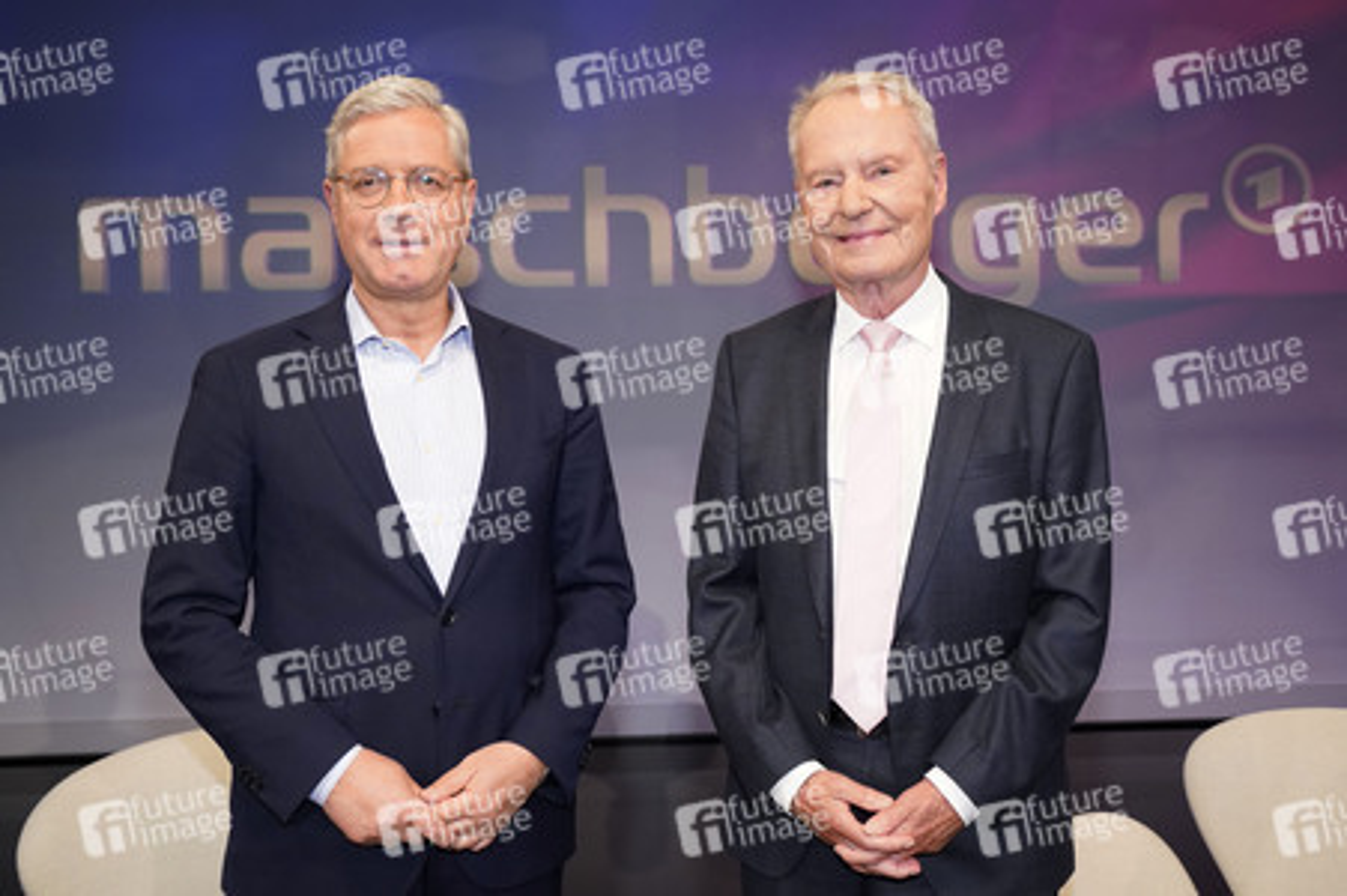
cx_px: 674
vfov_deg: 41.1
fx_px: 1196
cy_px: 448
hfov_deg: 58.8
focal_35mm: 32
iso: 2000
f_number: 5
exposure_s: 1/160
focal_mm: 32
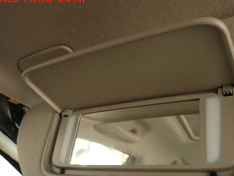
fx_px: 216
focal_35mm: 32
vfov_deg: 44.0
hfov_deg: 56.2
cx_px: 144
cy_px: 105
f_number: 2
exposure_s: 1/50
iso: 200
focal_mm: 4.5
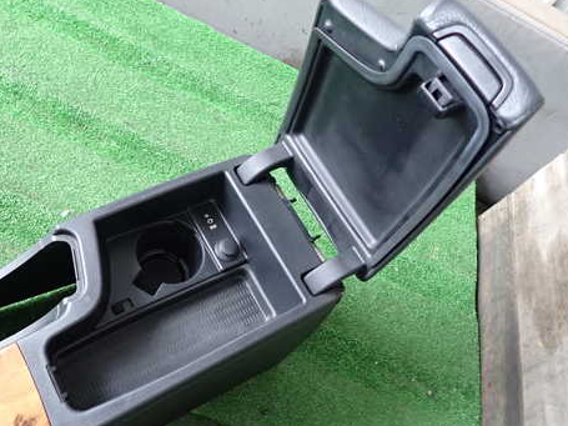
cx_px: 232
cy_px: 224
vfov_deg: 42.9
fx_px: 541
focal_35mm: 33
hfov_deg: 55.0
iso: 320
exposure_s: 1/30
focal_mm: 4.5
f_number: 2
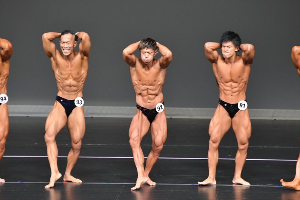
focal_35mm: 345
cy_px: 100
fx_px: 2874
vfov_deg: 4.0
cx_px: 150
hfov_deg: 6.0
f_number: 5.6
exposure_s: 1/400
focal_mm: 230
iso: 5000
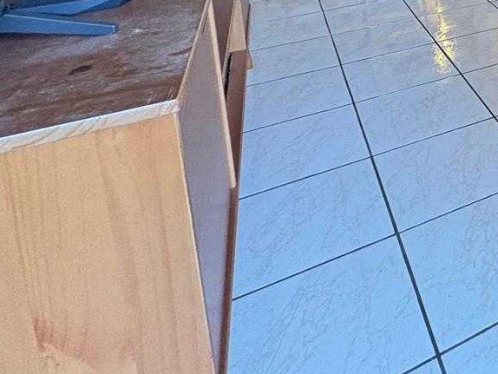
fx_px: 561
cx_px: 651
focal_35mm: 39
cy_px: -92
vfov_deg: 30.4
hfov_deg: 34.0
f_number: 2.2
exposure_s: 1/60
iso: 500
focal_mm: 2.22
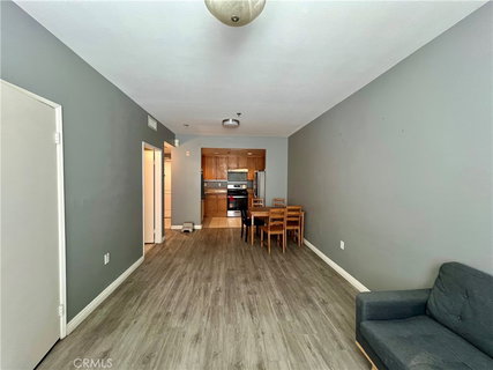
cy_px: 185
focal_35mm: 13
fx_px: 185
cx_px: 246
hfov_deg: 106.2
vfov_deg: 89.9
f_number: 1.8
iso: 250
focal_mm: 1.57
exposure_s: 1/60
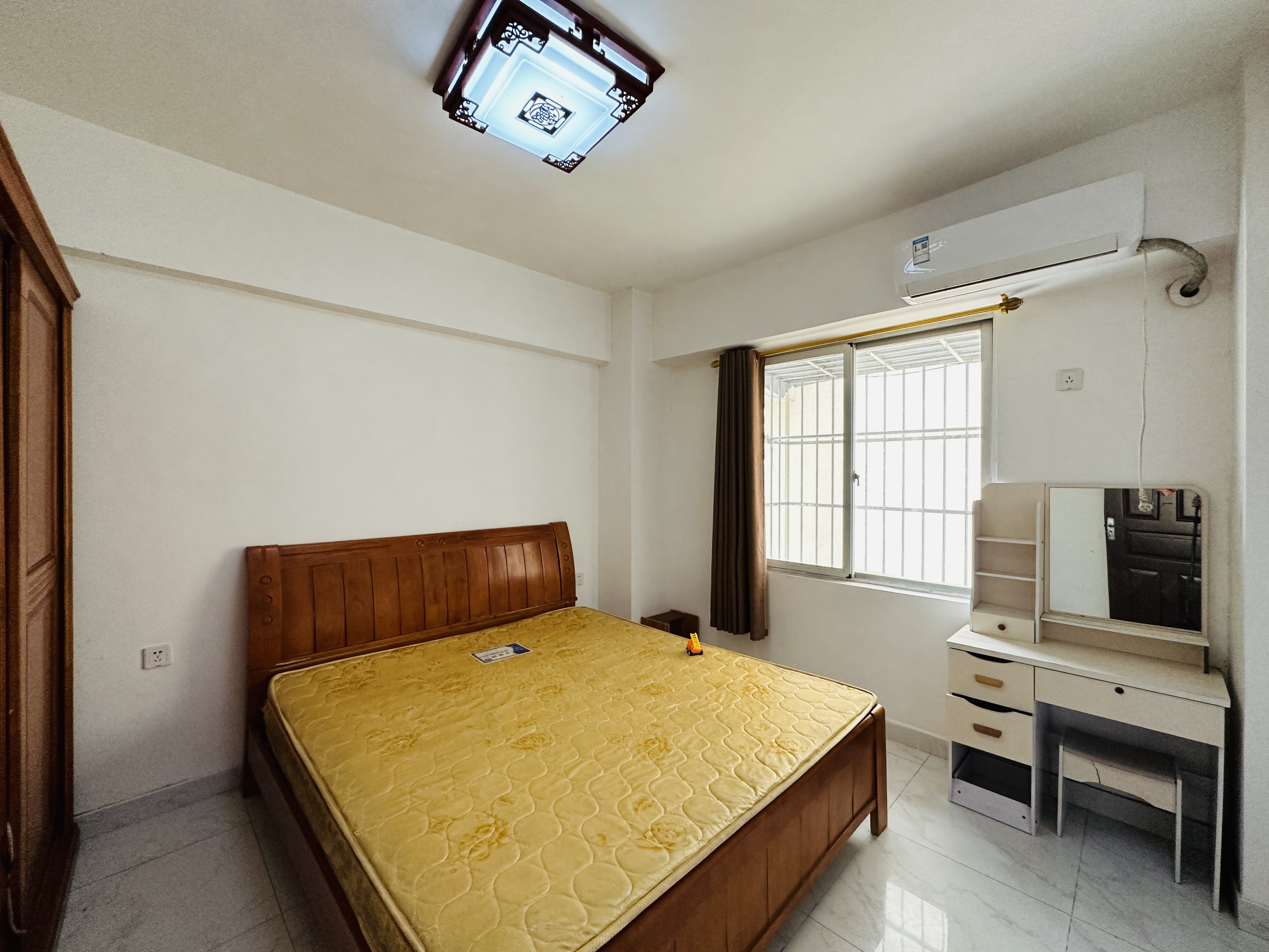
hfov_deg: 102.1
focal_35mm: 14
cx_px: 634
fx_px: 513
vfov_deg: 85.7
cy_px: 476
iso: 200
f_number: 2.2
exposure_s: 1/100
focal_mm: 2.22
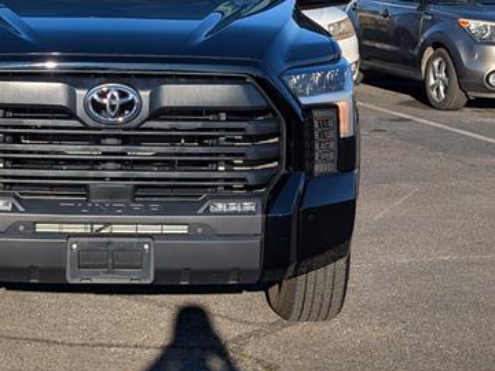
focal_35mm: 87
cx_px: 102
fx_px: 1244
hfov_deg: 22.2
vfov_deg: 16.8
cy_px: 76
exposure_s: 1/1250
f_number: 1.68
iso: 20
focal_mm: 6.9
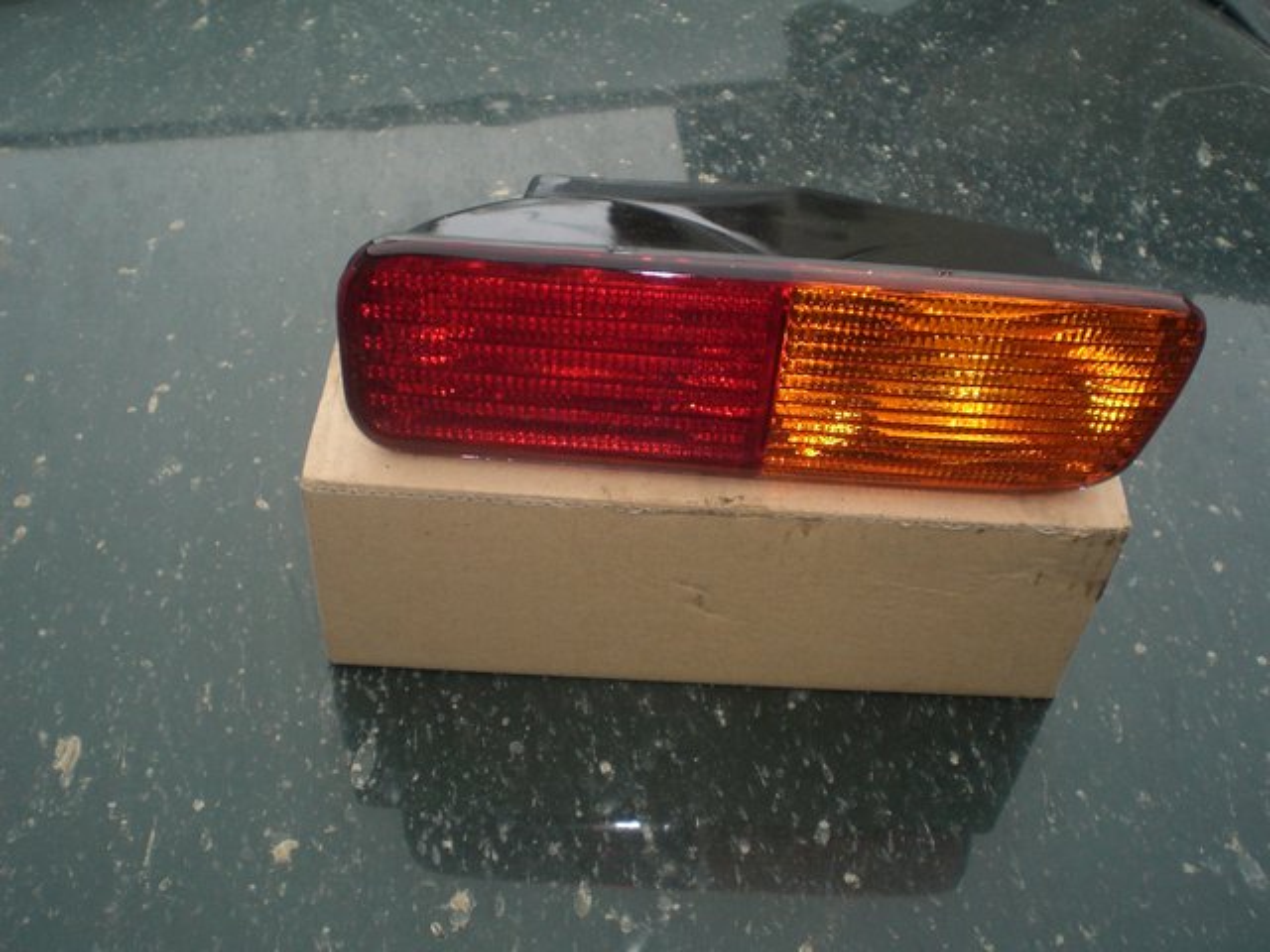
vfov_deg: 37.7
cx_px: 635
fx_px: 1394
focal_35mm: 38
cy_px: 476
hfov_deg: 49.0
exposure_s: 1/100
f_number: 3.1
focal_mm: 6.3
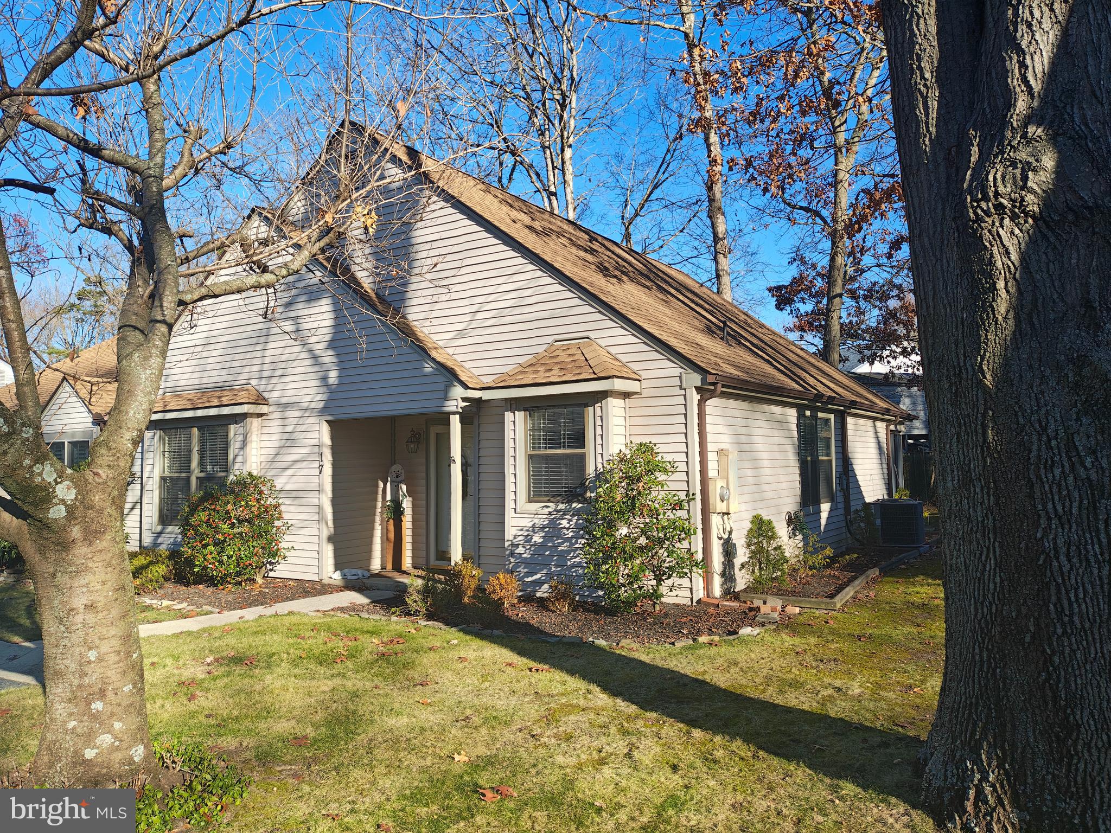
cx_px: 556
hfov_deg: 69.4
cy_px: 416
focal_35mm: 25
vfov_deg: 54.9
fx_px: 802
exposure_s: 1/376
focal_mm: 4.68
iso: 100
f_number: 1.7
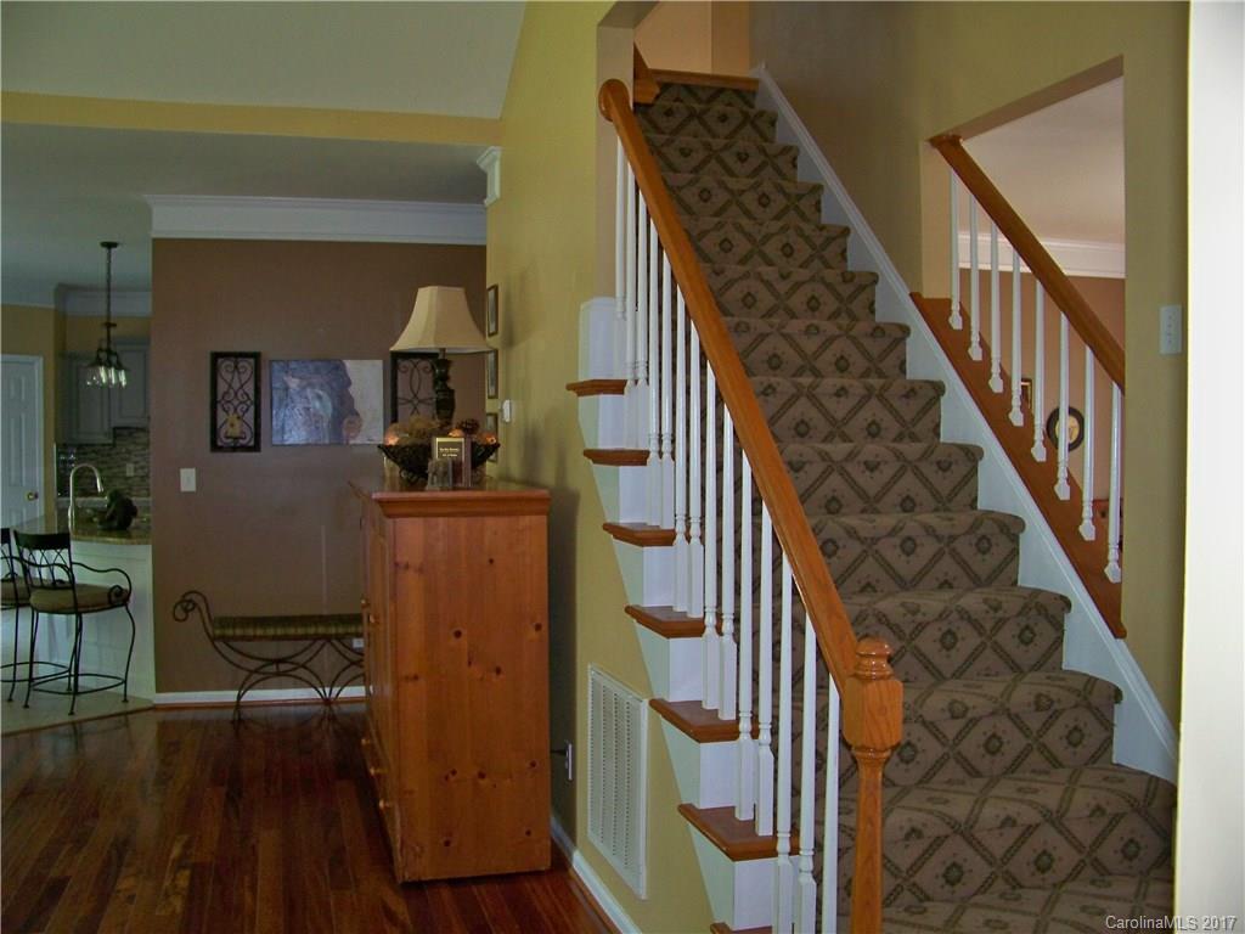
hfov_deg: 55.4
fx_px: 1187
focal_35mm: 33
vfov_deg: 42.9
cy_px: 467
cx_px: 622
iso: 200
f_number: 2.8
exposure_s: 1/30
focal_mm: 5.85
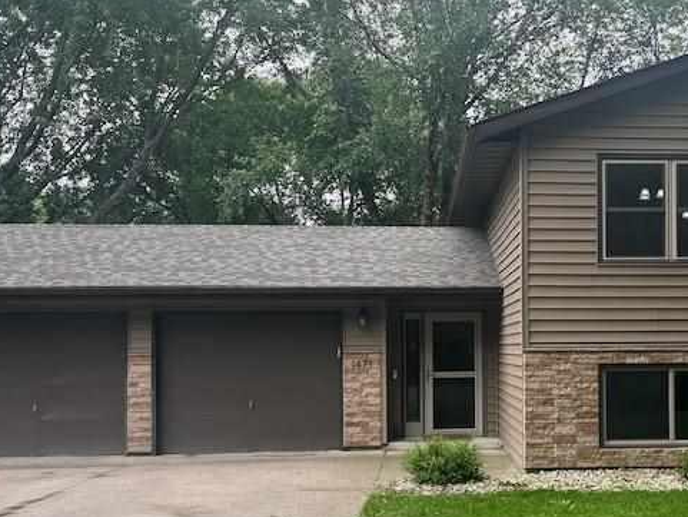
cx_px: 539
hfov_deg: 34.6
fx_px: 1074
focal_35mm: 54
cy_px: 341
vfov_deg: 26.9
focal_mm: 5.96
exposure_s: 1/347
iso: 50
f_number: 1.6
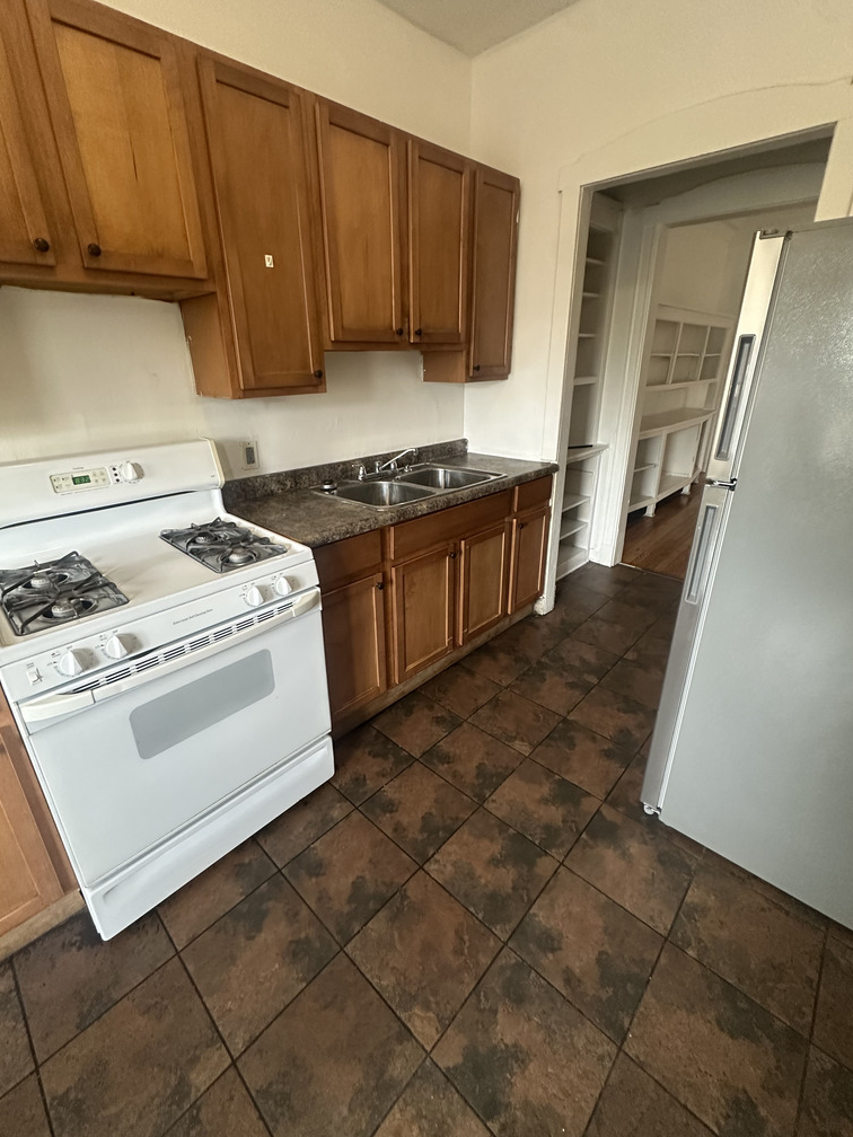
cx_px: 413
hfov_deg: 81.7
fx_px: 493
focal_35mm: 15
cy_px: 546
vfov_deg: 98.1
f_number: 2.2
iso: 400
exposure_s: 1/60
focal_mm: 2.22
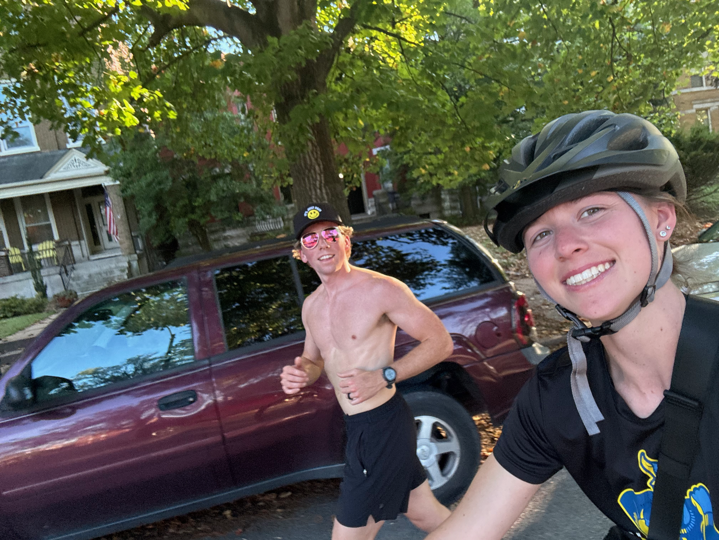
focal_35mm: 23
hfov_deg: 73.9
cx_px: 360
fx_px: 478
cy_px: 270
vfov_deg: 58.9
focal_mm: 2.69
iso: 80
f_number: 1.9
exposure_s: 1/109
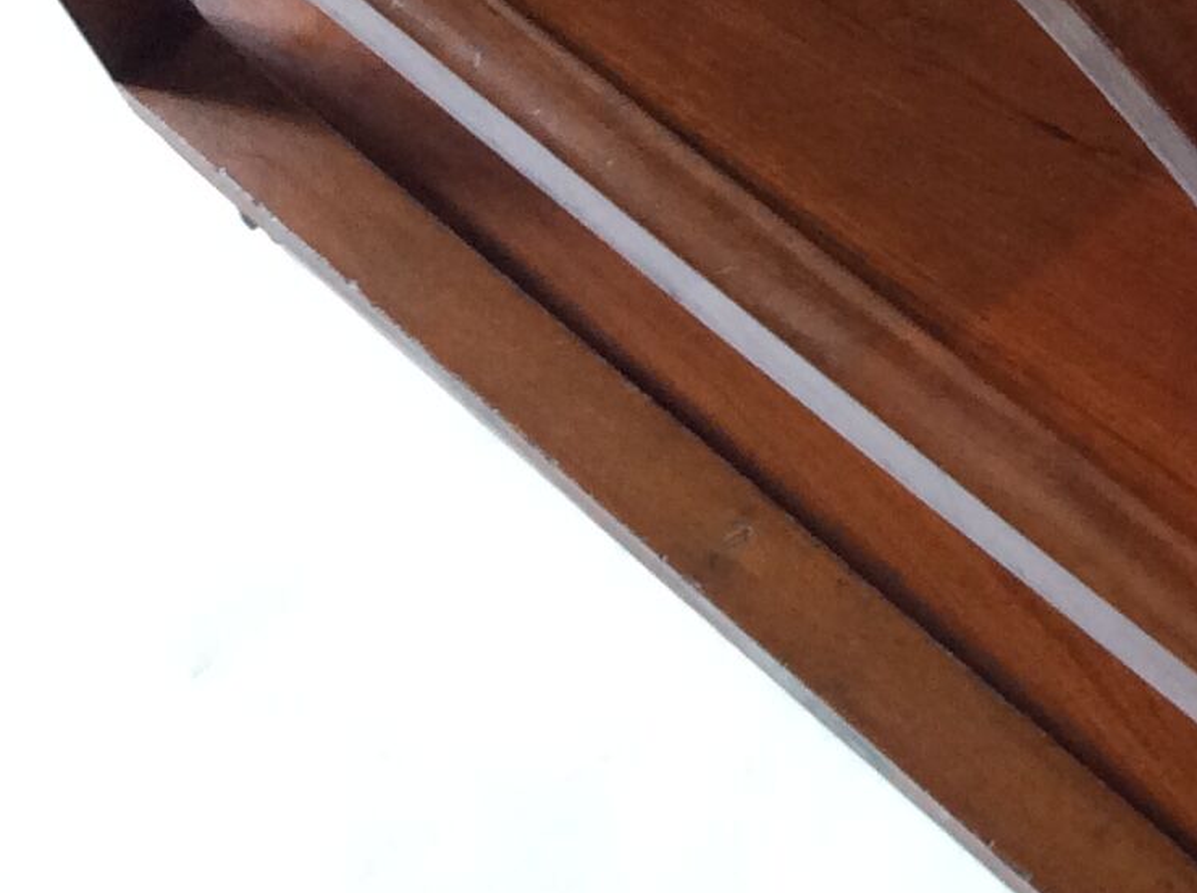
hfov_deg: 15.4
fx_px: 3866
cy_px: -149
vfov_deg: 12.9
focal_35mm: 112
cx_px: 2077
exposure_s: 1/25
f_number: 2.4
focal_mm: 3.3
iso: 80
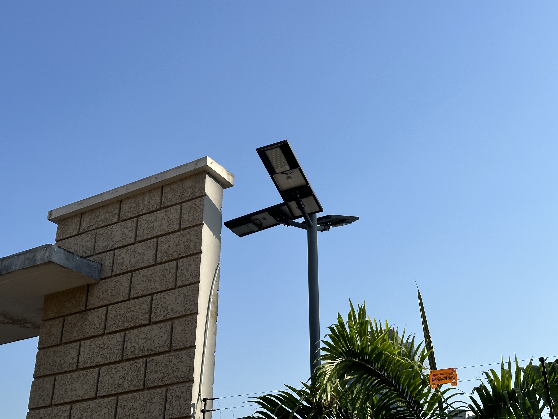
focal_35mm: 48
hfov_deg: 39.7
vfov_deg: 30.3
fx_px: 774
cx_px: 279
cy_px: 210
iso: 64
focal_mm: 6.86
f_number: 1.78
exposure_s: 1/4566
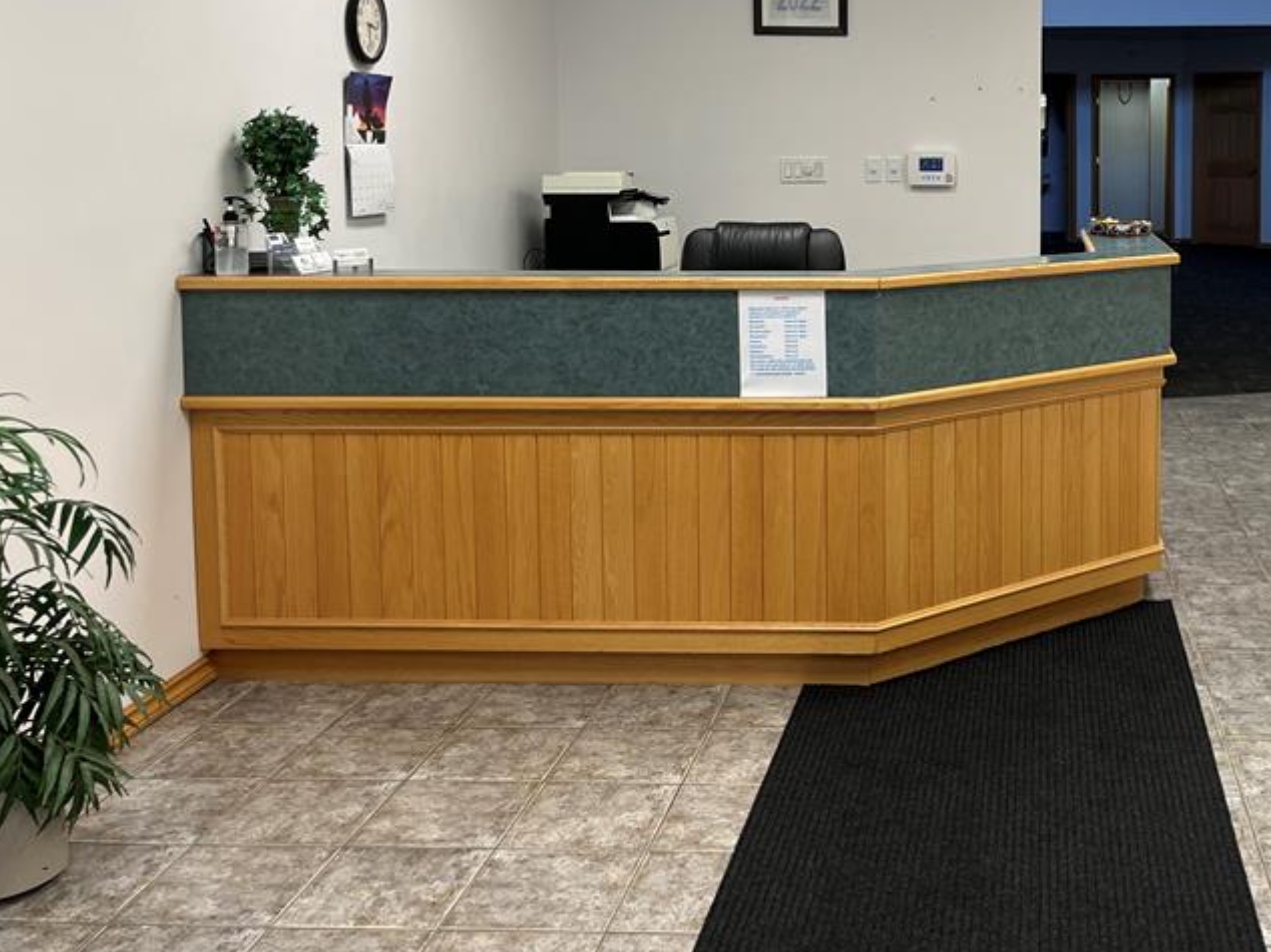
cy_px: 267
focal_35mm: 42
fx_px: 1542
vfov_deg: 33.8
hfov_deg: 43.4
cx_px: 956
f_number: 1.6
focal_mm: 5.1
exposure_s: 1/120
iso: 100
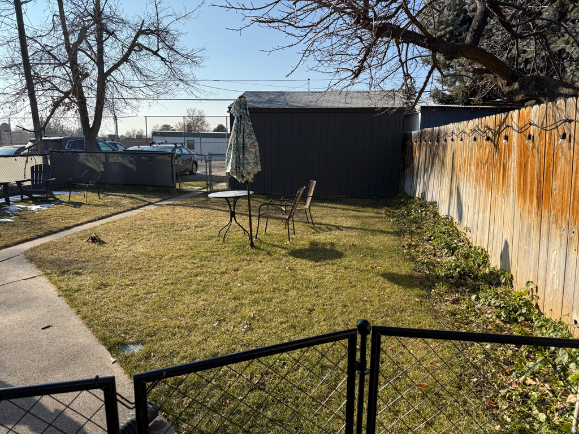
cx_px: 290
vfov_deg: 56.8
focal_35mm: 24
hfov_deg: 71.6
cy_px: 217
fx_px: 401
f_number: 1.78
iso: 80
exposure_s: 1/2907
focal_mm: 6.76
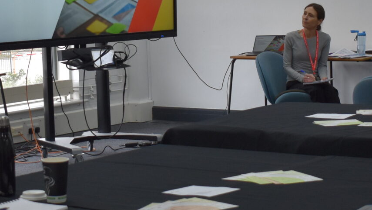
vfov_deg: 10.3
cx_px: 167
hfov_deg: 18.2
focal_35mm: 118
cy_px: 47
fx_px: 1160
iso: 720
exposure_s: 1/250
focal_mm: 25
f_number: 4
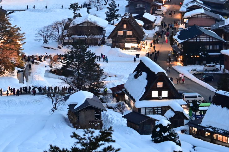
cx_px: 119
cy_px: 23
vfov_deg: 6.8
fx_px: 1285
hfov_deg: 10.2
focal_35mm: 202
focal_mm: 90
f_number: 5
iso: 8000
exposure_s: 1/8
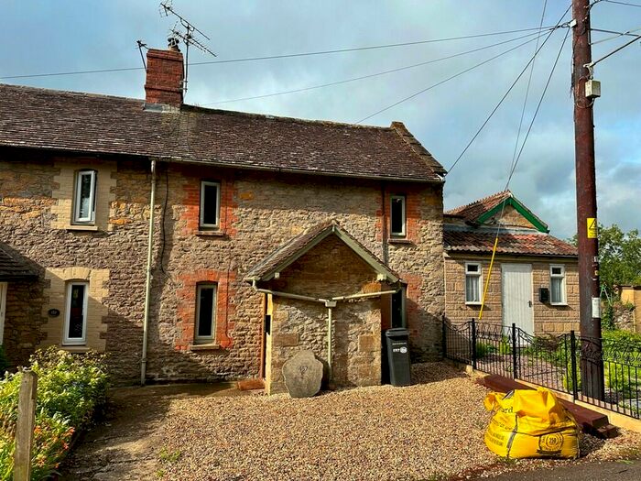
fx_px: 444
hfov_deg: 71.6
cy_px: 240
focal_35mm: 24
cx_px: 320
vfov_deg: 56.8
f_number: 1.78
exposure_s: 1/4184
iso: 80
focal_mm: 6.86
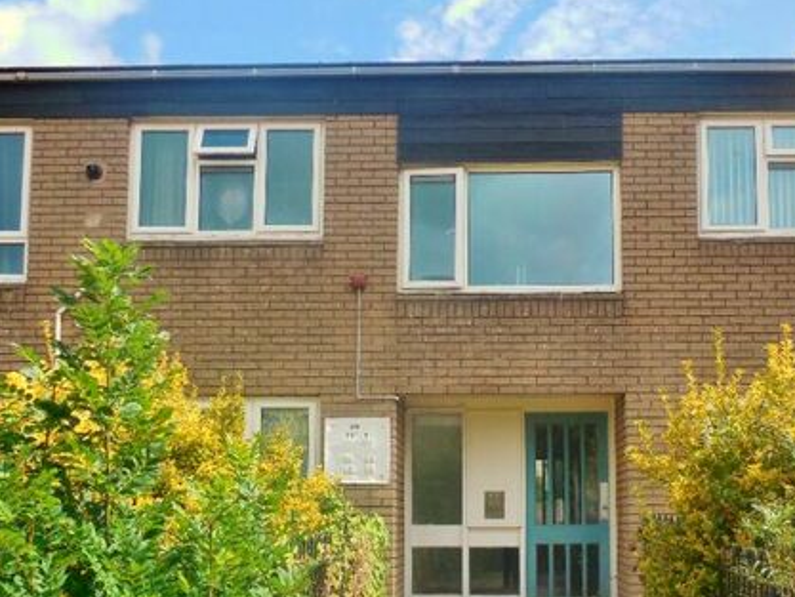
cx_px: 482
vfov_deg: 33.8
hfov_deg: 44.5
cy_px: 430
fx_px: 965
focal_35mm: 42
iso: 125
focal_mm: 4.5
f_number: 3.1
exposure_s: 1/1000
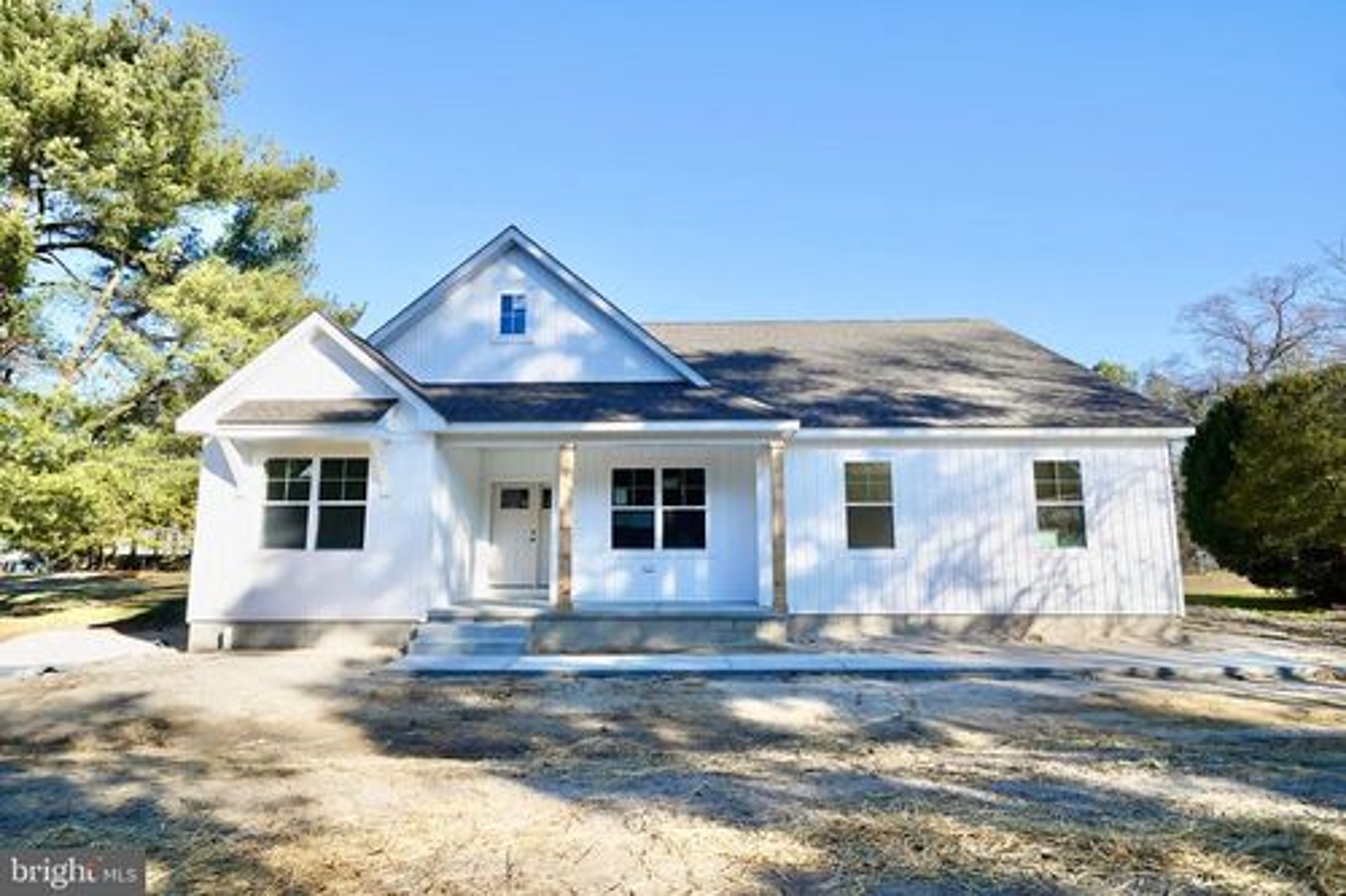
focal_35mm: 17
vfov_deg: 70.4
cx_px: 673
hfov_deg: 93.3
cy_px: 448
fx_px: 635
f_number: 5.6
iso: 100
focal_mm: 17
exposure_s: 1/320
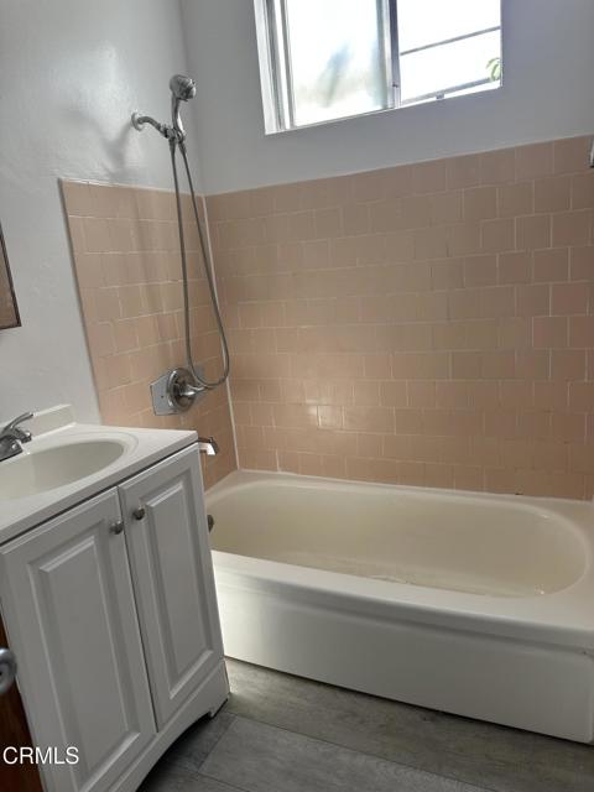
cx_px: 297
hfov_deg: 56.8
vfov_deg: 71.6
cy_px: 396
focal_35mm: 24
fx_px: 549
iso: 80
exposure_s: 1/166
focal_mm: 6.86
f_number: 1.78
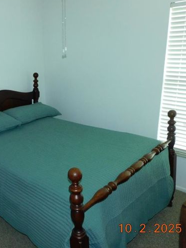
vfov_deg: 53.9
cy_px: 124
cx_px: 28
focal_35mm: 34
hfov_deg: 39.6
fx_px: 243
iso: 400
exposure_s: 1/30
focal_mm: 4.3
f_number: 3.3
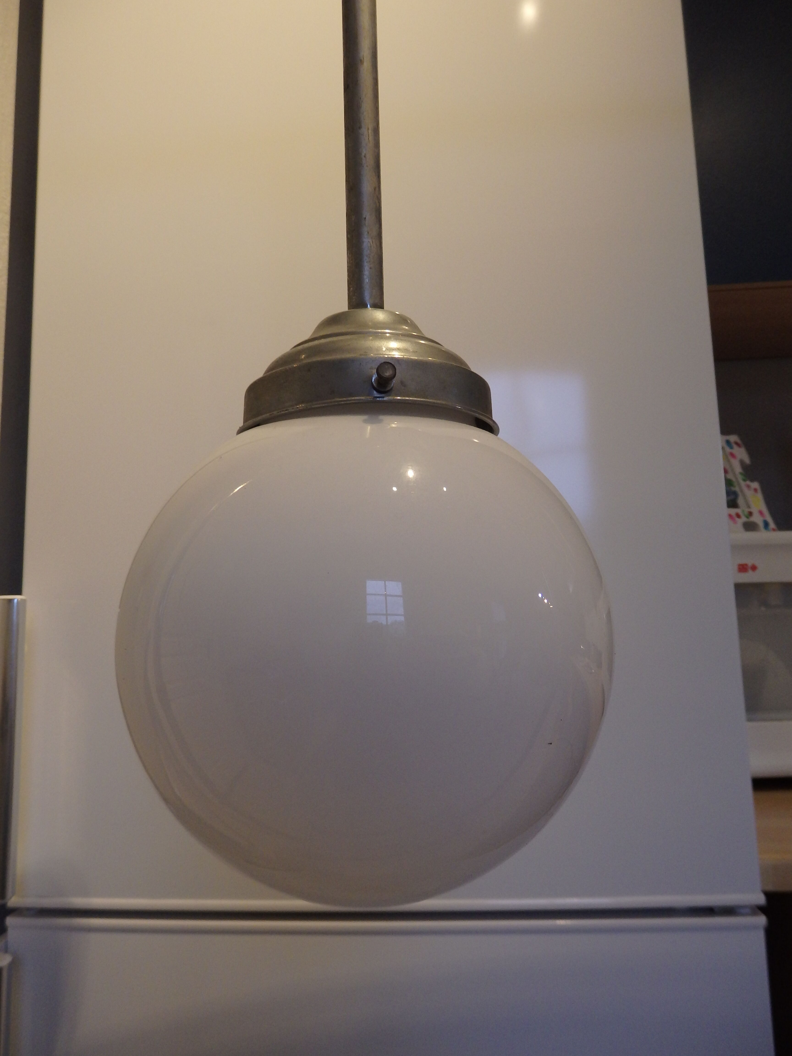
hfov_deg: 54.9
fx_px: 763
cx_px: 396
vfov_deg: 69.4
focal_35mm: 25
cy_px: 528
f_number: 3
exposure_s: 1/30
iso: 250
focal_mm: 4.5
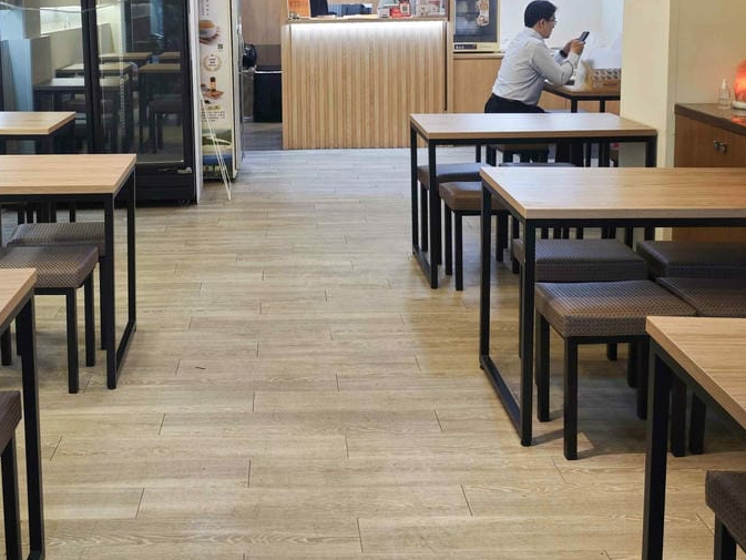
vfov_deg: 33.5
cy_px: 69
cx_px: 279
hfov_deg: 45.4
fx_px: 884
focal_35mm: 41
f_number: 2
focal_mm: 8.72
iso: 125
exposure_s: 1/60
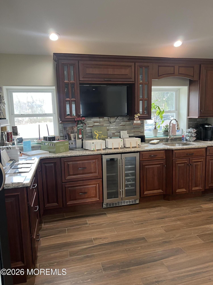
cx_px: 106
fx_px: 213
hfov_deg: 53.1
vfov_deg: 67.3
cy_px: 142
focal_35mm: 26
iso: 160
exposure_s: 1/60
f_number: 1.5
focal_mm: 5.7
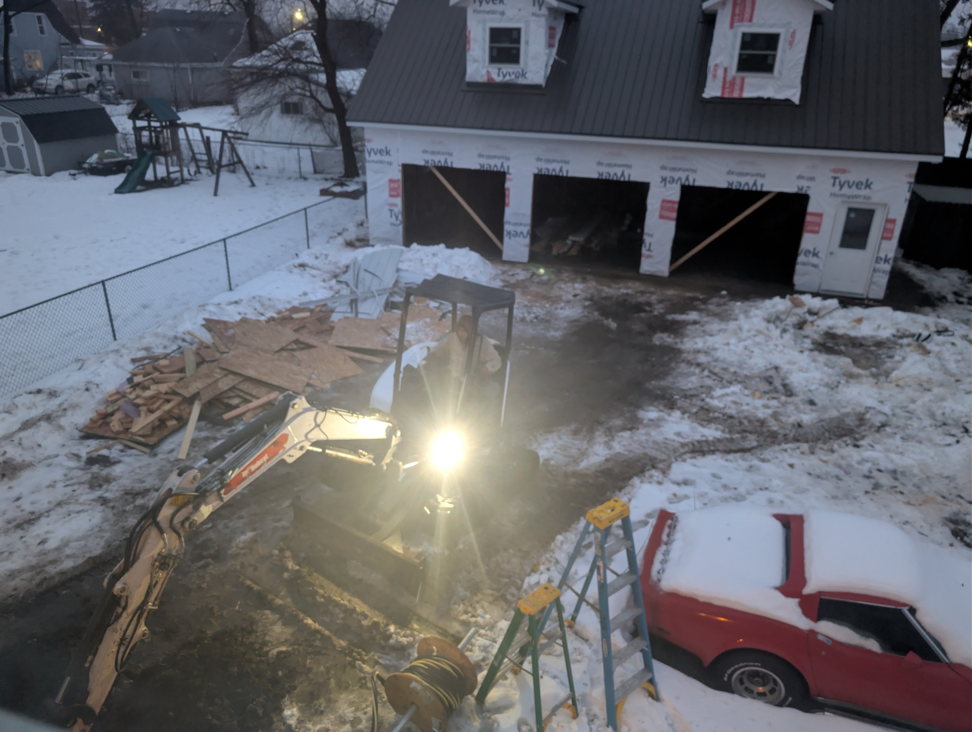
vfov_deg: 56.9
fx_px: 675
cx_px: 486
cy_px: 366
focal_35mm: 24
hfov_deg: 71.5
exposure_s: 1/48
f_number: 1.68
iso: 678
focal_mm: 6.9
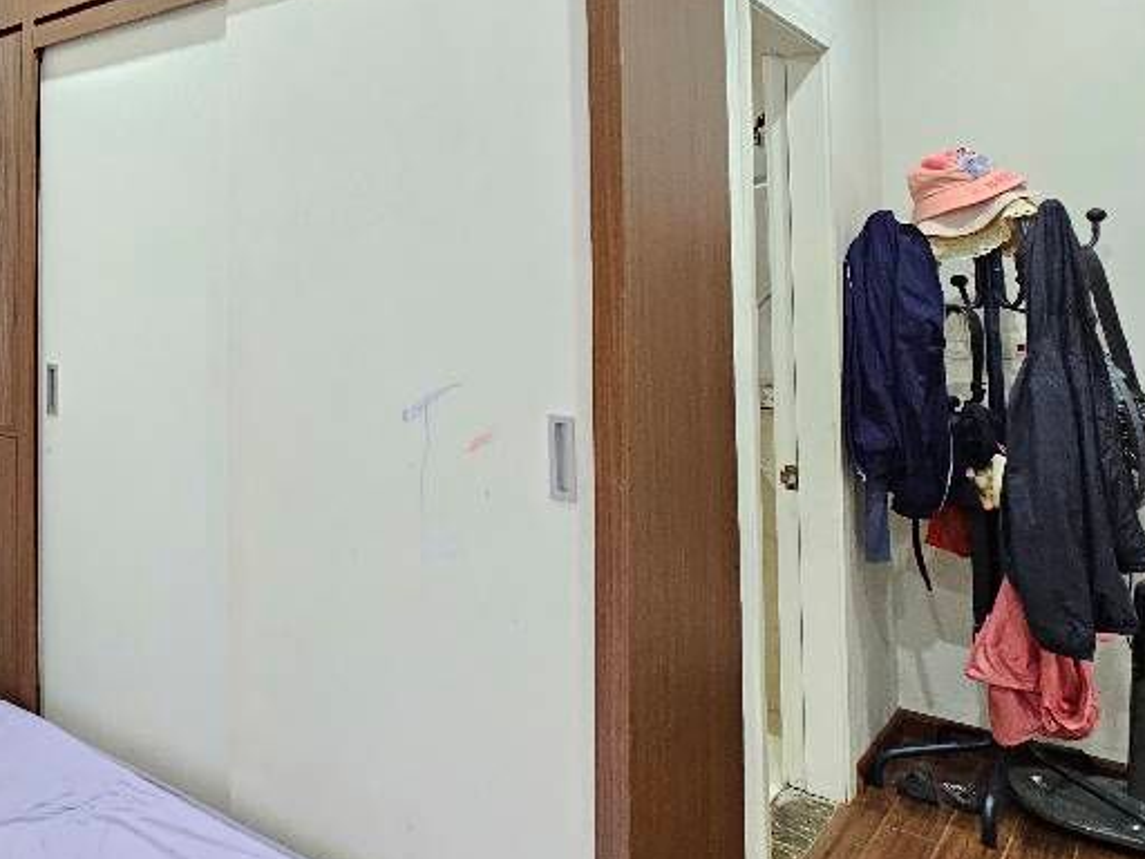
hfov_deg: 59.8
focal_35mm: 26
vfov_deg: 51.1
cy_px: 226
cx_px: 170
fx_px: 860
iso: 400
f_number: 2.2
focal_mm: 2.2
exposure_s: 1/50
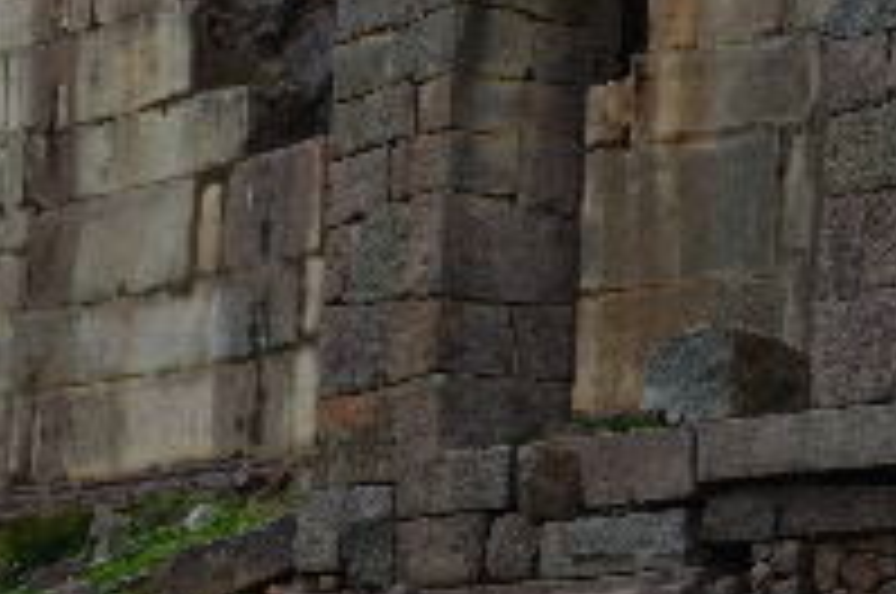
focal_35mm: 178
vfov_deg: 7.7
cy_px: 140
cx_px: 1297
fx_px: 4423
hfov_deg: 11.2
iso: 200
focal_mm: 32
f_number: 8
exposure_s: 1/250
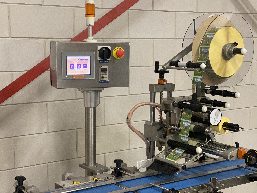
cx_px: 127
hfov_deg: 29.4
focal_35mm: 66
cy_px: 117
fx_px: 490
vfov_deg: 22.2
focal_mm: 6
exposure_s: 1/33
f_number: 2
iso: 320
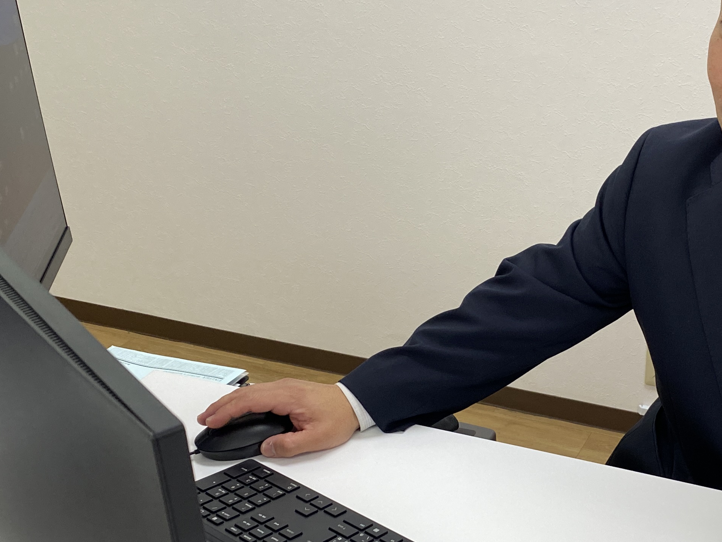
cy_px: 337
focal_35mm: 55
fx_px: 1147
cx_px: 500
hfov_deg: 34.5
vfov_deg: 26.5
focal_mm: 4.25
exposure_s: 1/120
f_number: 1.8
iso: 125
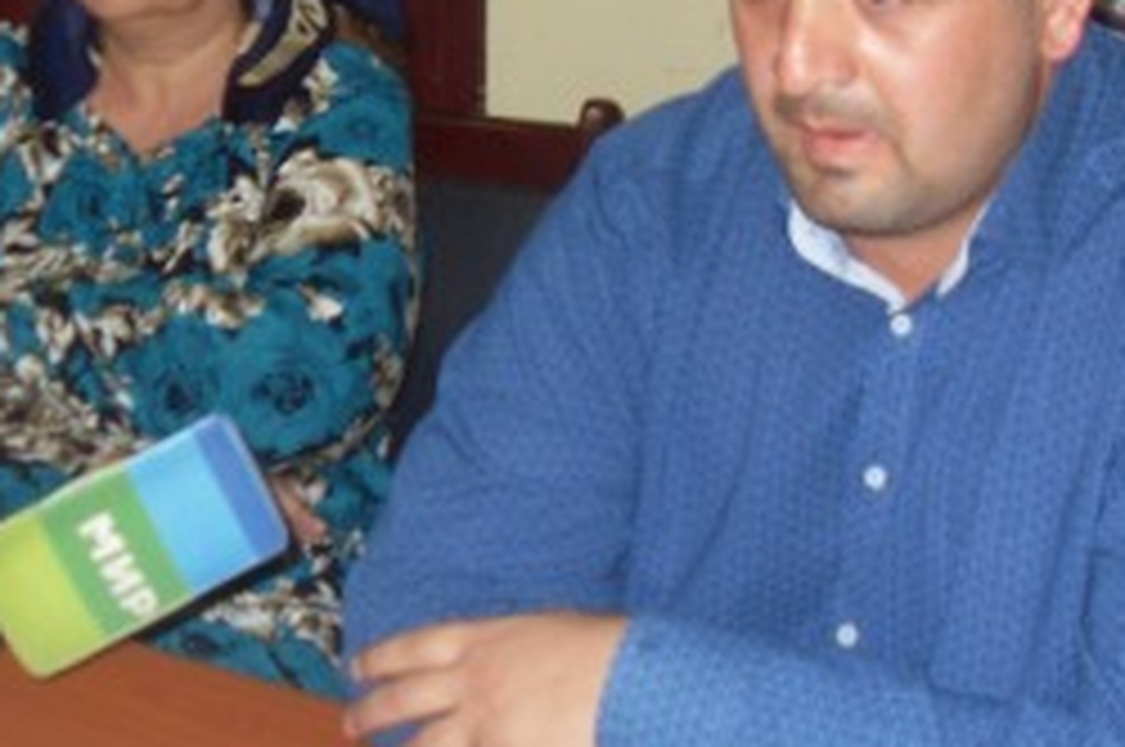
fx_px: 2247
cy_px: 324
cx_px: 848
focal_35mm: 72
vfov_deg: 18.9
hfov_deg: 27.7
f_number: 2.8
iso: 120
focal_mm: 6.3
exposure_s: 1/45
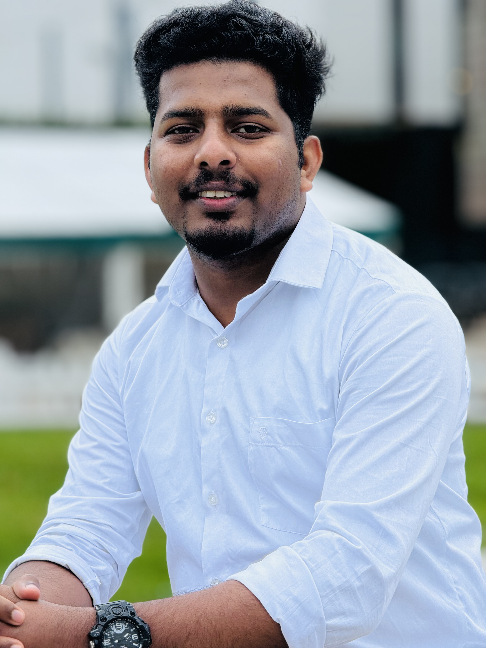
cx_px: 243
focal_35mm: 120
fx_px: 2246
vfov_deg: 16.4
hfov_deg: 12.3
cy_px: 324
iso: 50
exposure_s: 1/402
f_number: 2.8
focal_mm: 15.66
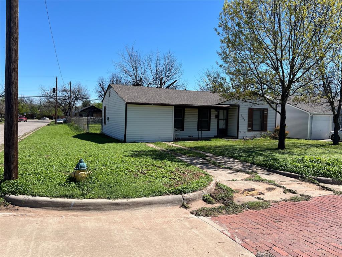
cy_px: 128
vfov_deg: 53.1
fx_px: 257
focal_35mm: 26
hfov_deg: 67.3
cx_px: 171
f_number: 1.5
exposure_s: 1/3831
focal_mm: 5.7
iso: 50
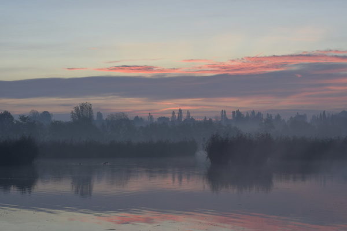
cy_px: 116
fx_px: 795
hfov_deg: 24.6
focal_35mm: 82
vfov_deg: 16.6
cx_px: 174
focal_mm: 55
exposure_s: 1/5
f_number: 8
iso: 100
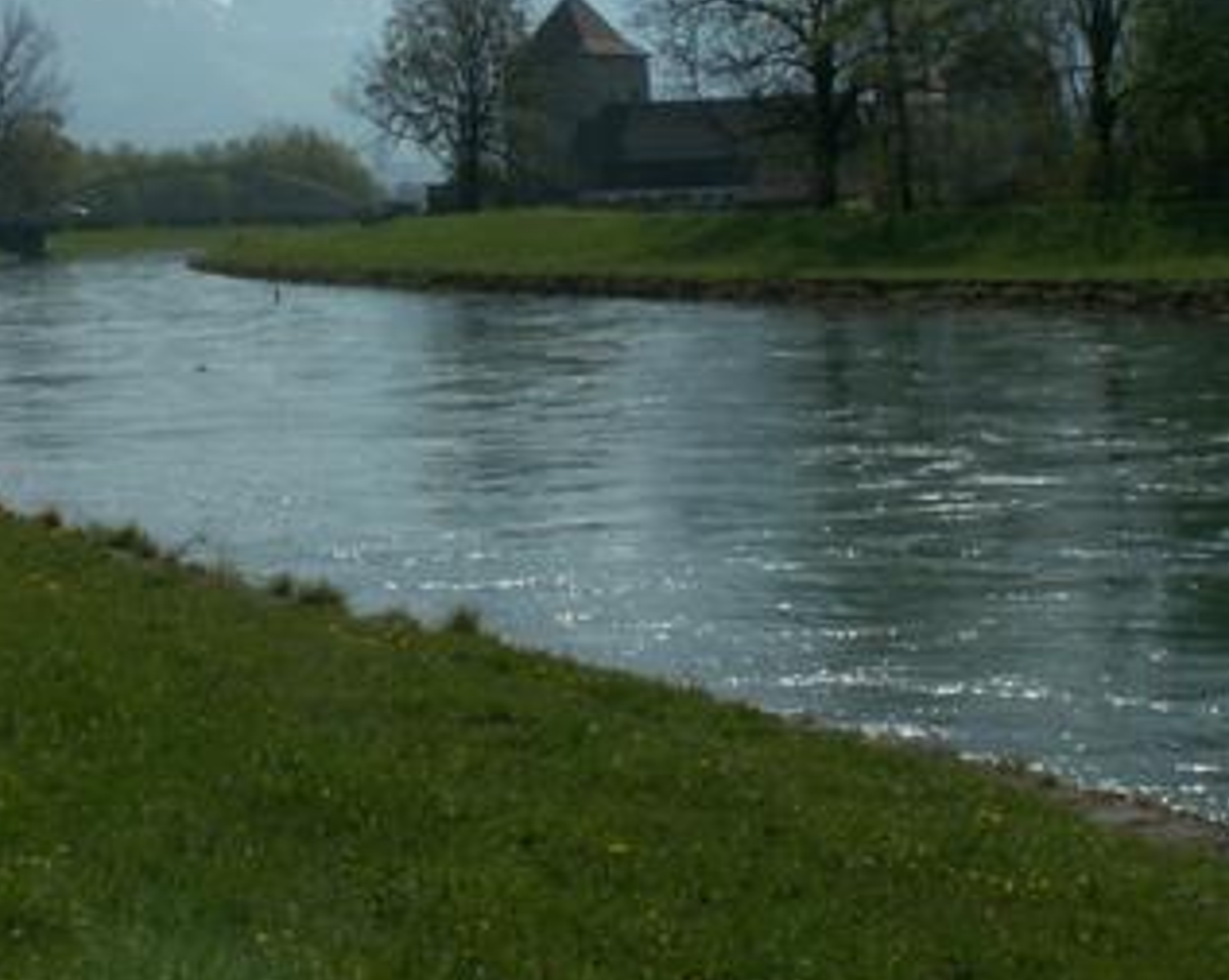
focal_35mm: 69
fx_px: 2507
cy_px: 93
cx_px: 392
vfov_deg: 21.6
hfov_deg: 27.3
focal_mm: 5.86
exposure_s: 1/400
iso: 50
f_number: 8
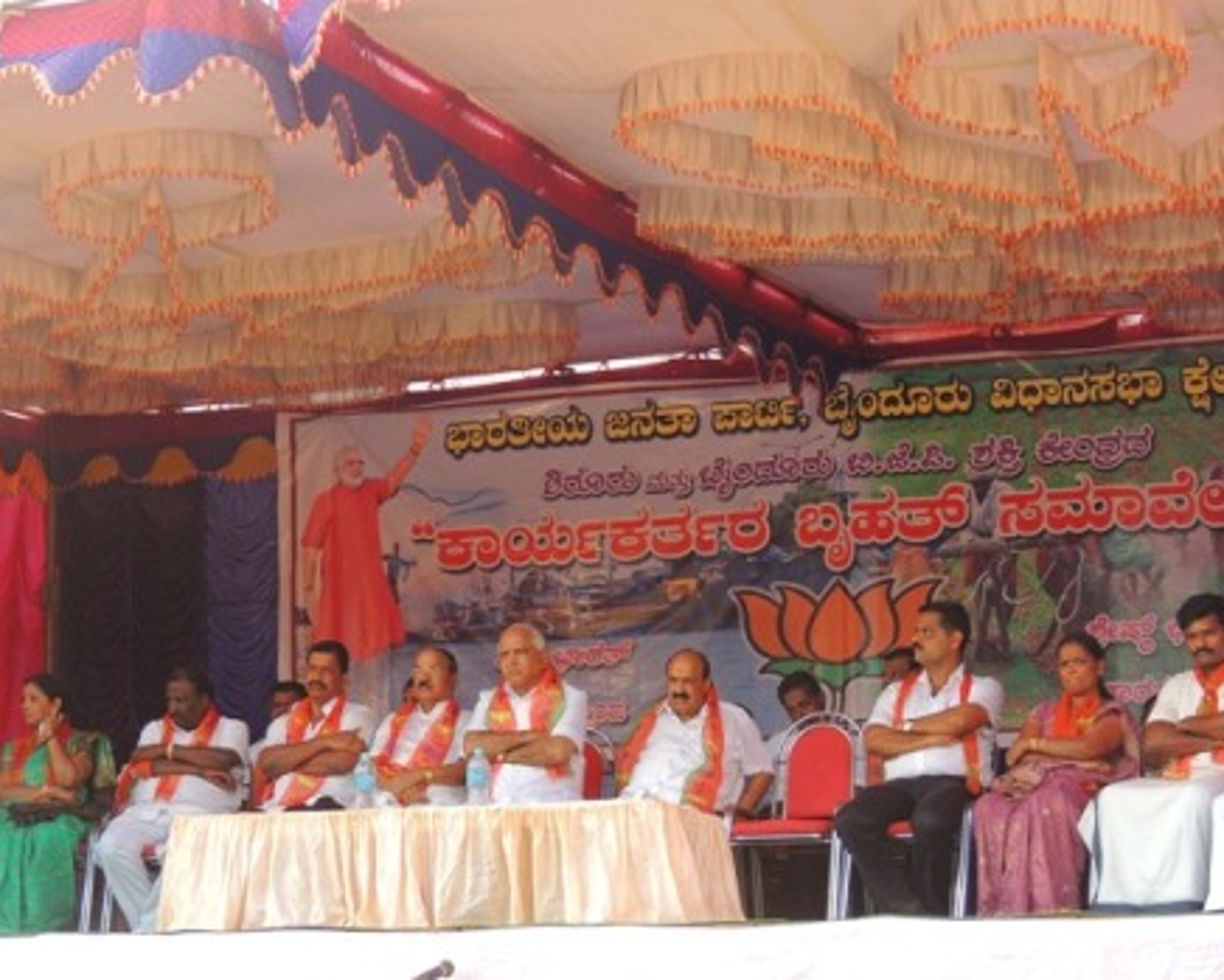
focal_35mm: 86
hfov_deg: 22.2
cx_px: 432
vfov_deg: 17.9
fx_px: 3116
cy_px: 539
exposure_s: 1/80
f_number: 3.7
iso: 100
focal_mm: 10.7
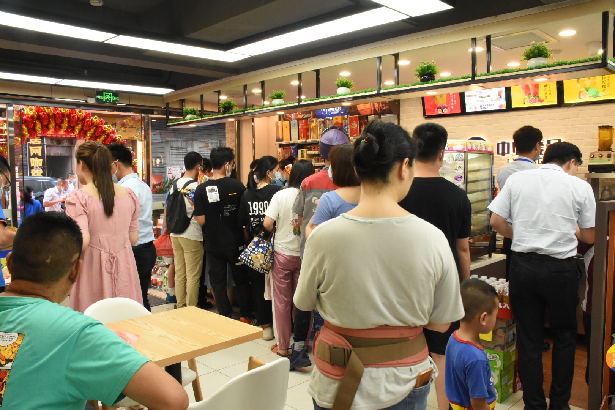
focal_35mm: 27
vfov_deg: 47.9
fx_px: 461
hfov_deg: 67.4
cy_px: 205
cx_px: 308
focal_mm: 18
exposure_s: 1/80
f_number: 16
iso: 4000
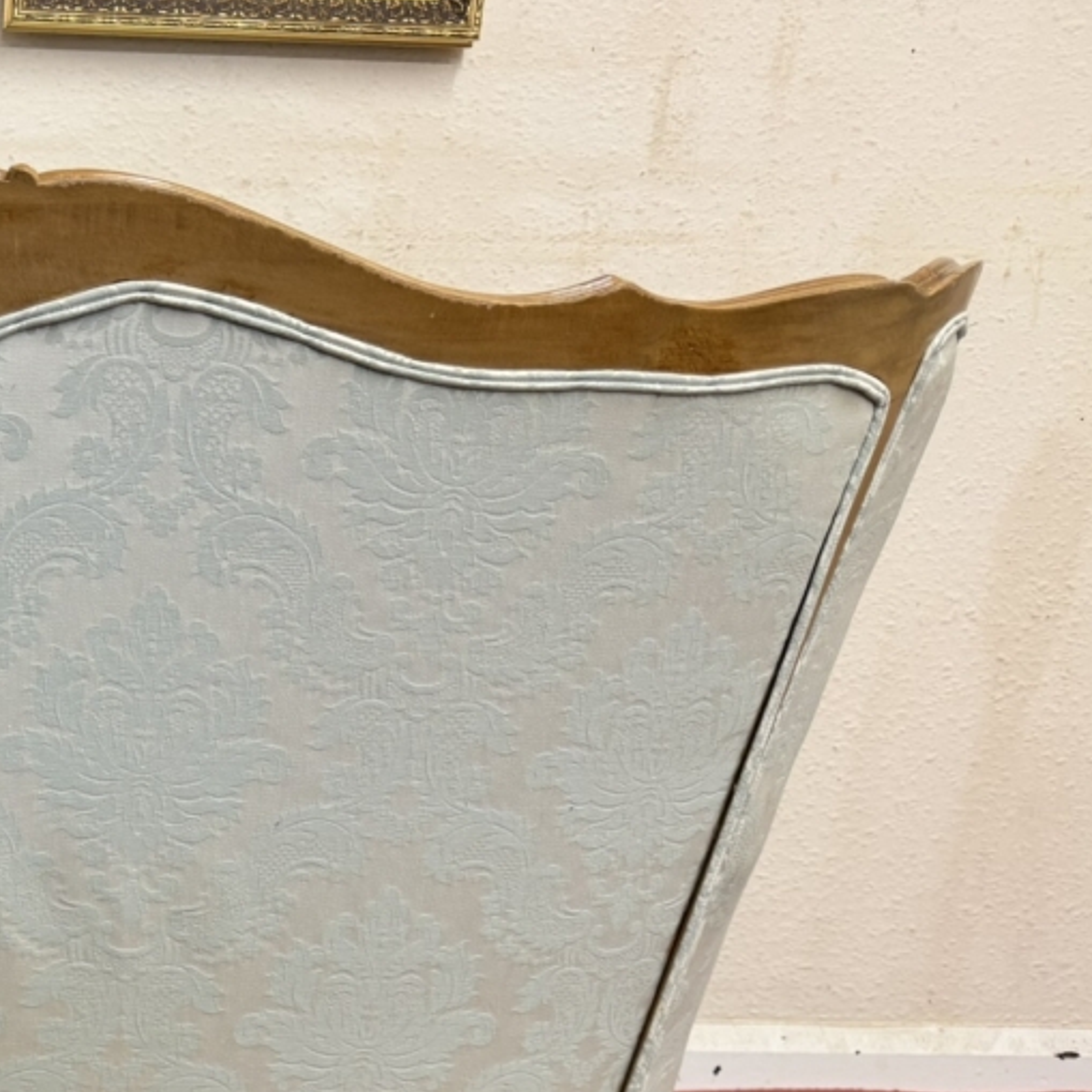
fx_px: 1785
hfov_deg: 29.9
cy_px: 892
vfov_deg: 33.0
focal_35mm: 50
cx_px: -163
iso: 100
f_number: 1.78
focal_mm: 6.76
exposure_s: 1/50
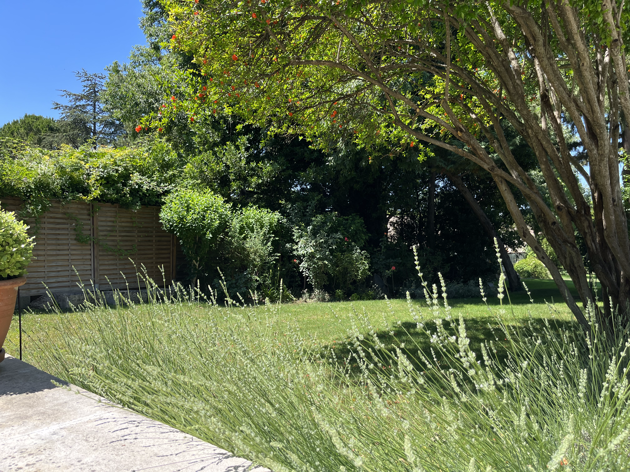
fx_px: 473
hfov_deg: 67.3
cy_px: 236
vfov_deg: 53.1
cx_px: 315
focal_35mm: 26
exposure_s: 1/951
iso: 50
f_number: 1.6
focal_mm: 5.1
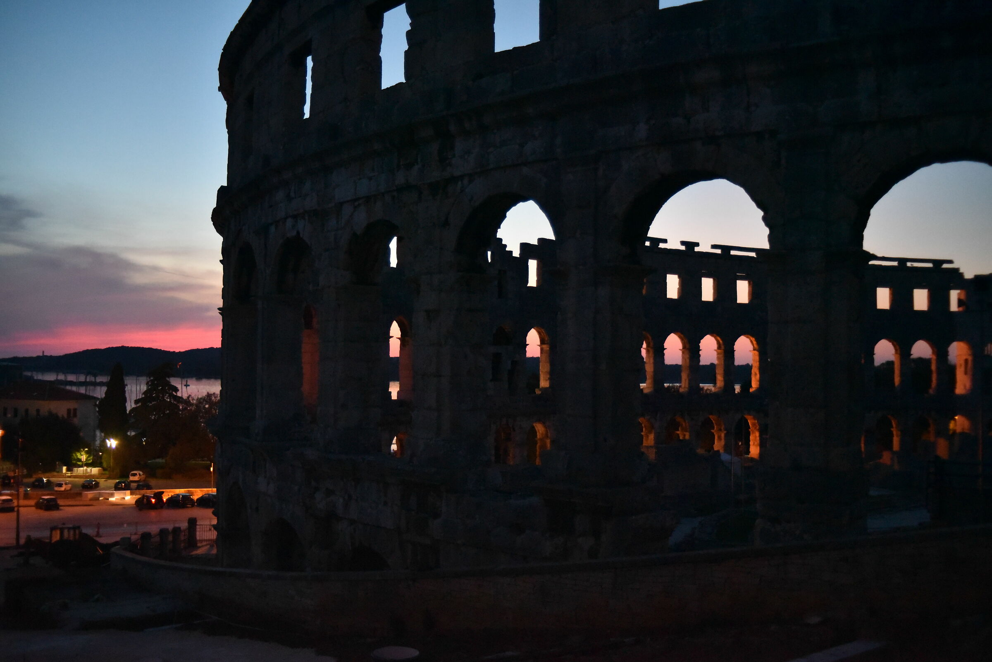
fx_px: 965
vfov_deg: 37.9
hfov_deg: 54.4
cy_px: 331
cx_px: 496
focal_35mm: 35
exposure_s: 1/400
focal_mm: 35
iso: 12800
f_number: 3.3
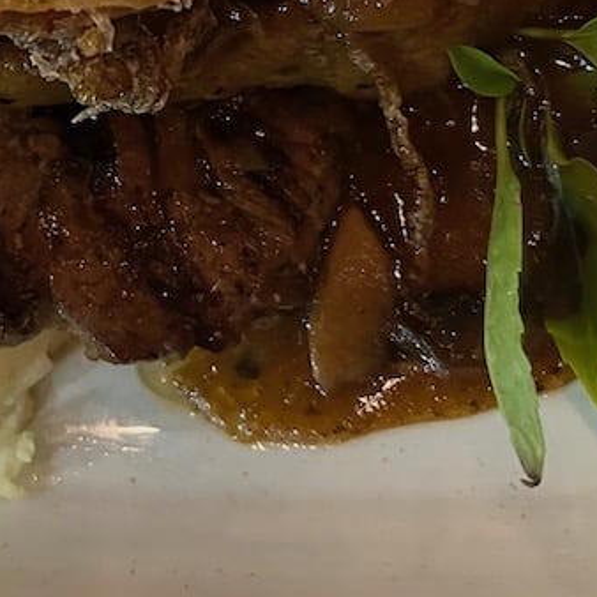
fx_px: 1327
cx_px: 60
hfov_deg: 24.6
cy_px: 32
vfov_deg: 24.4
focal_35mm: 68
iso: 500
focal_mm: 5.1
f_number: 1.6
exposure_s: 1/25
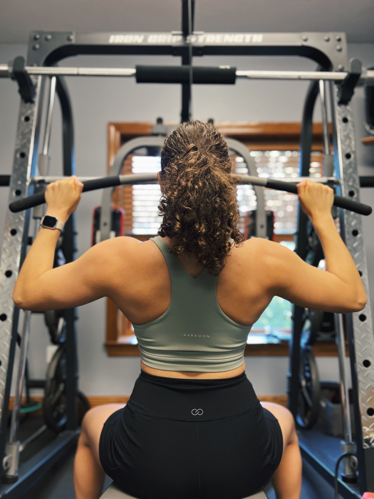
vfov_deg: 67.3
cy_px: 250
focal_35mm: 26
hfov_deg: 53.1
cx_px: 187
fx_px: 375
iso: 200
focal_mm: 5.7
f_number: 1.5
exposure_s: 1/60
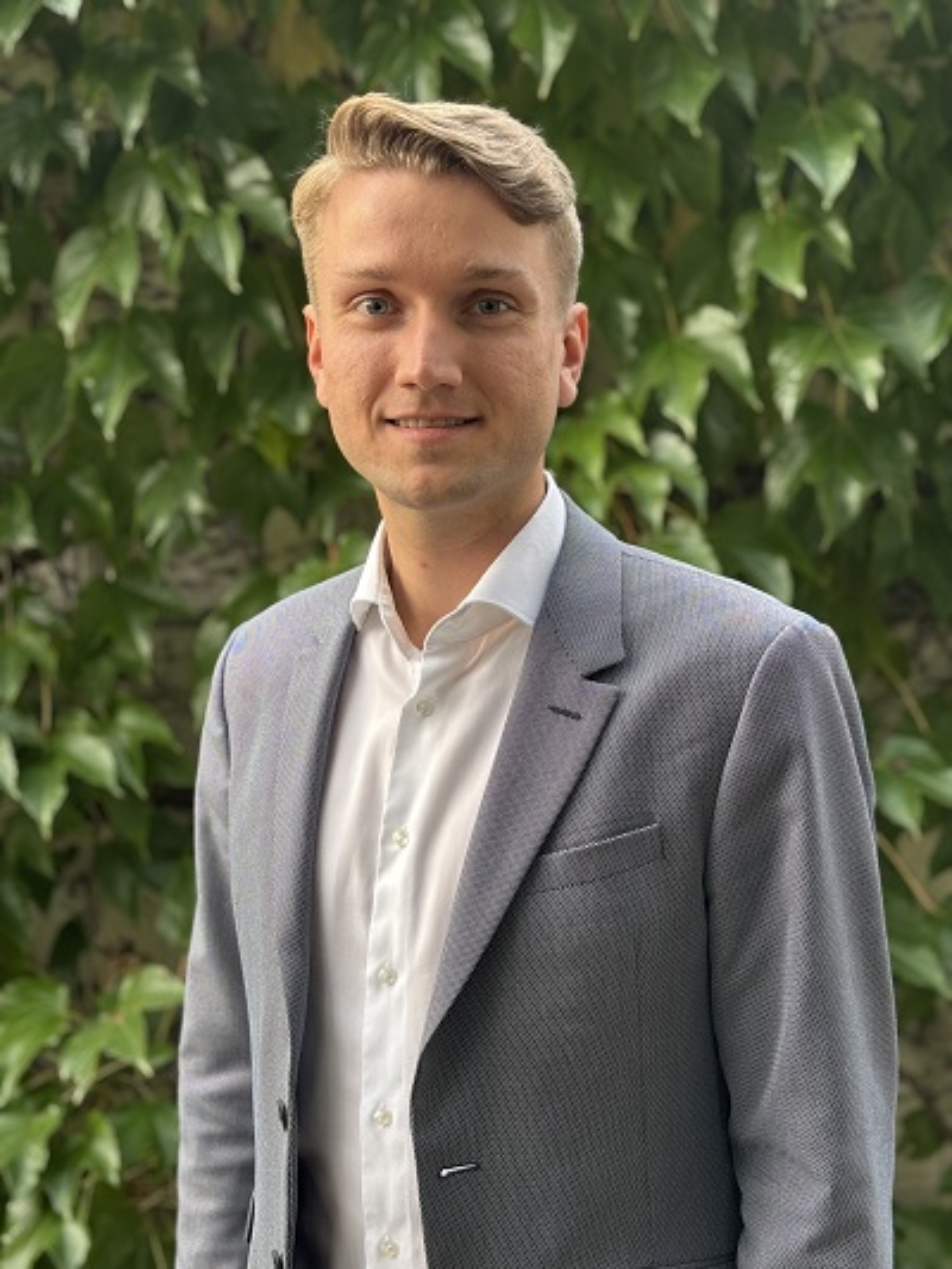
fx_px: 1906
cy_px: 634
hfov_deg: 28.0
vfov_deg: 36.8
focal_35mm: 52
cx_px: 476
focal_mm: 5.96
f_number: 1.6
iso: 50
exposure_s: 1/66
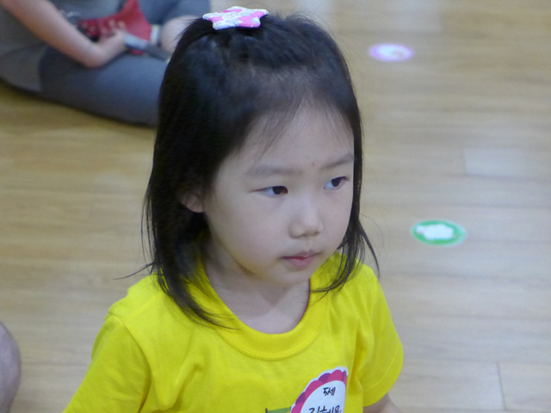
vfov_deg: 16.4
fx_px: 1433
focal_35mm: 90
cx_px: 276
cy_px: 206
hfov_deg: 21.8
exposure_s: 1/320
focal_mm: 17.7
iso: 1600
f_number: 2.3
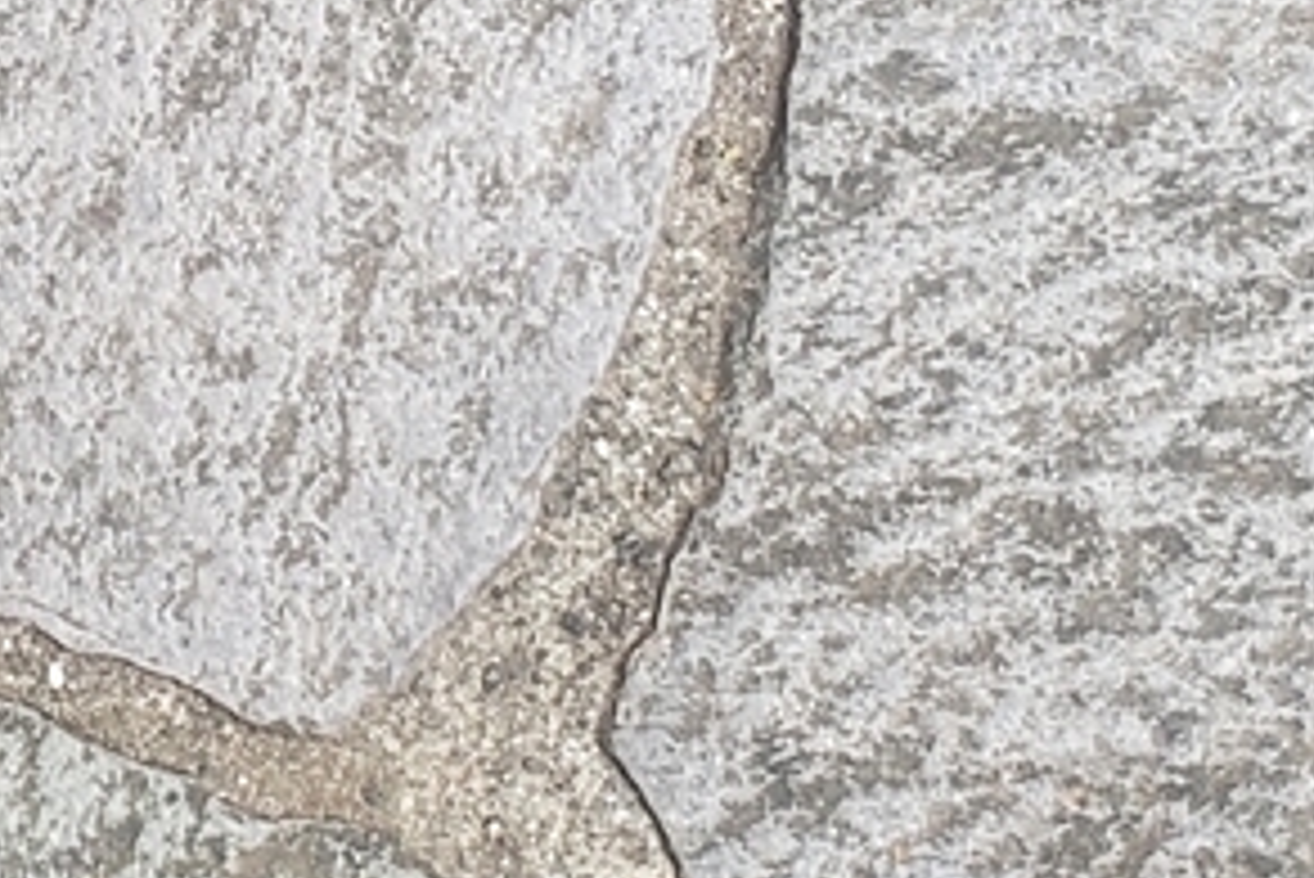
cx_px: -54
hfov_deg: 25.7
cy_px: -36
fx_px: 2702
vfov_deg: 17.9
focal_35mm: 74
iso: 80
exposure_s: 1/100
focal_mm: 4.3
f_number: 2.4
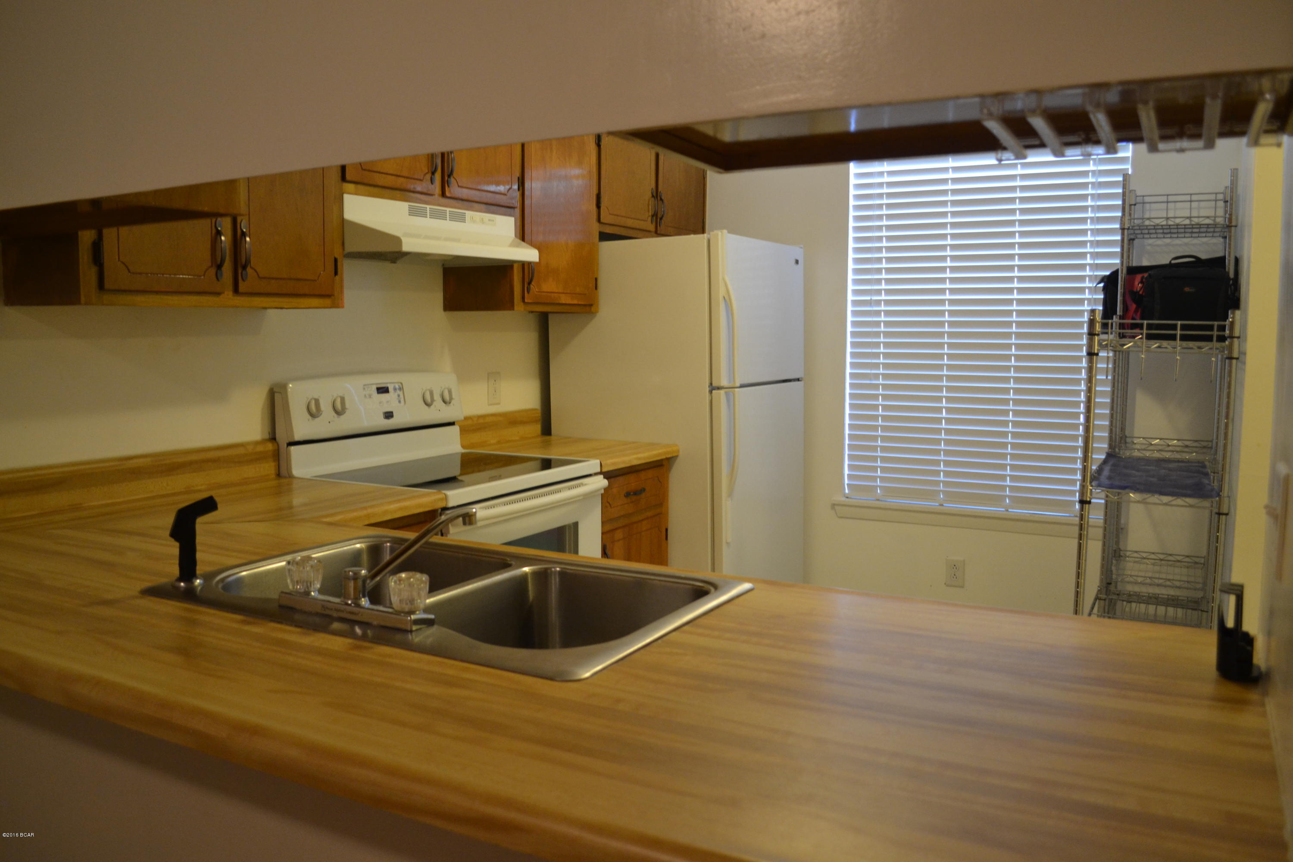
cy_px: 431
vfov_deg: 47.9
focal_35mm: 27
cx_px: 646
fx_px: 970
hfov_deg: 67.4
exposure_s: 1/60
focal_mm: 18
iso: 800
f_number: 3.5
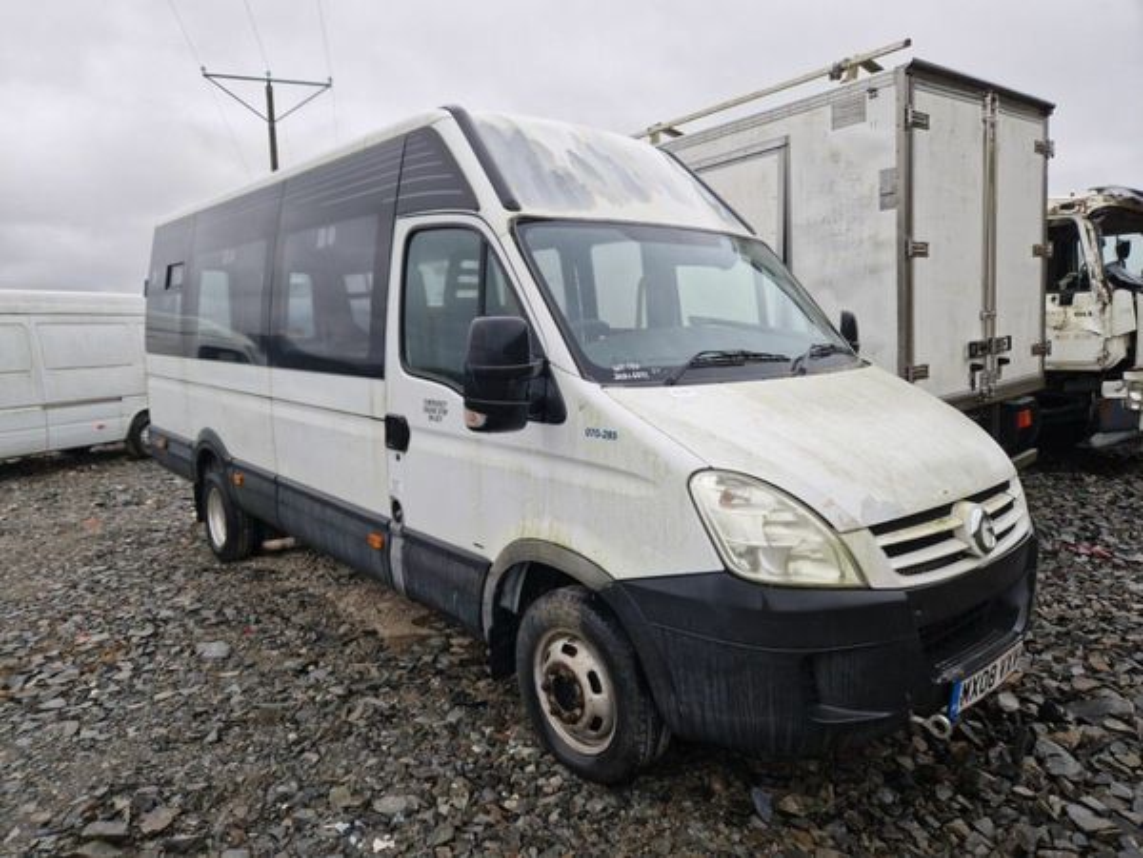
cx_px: 572
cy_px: 429
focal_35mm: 23
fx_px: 759
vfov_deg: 58.9
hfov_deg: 73.9
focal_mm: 5.4
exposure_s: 1/180
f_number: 1.8
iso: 50
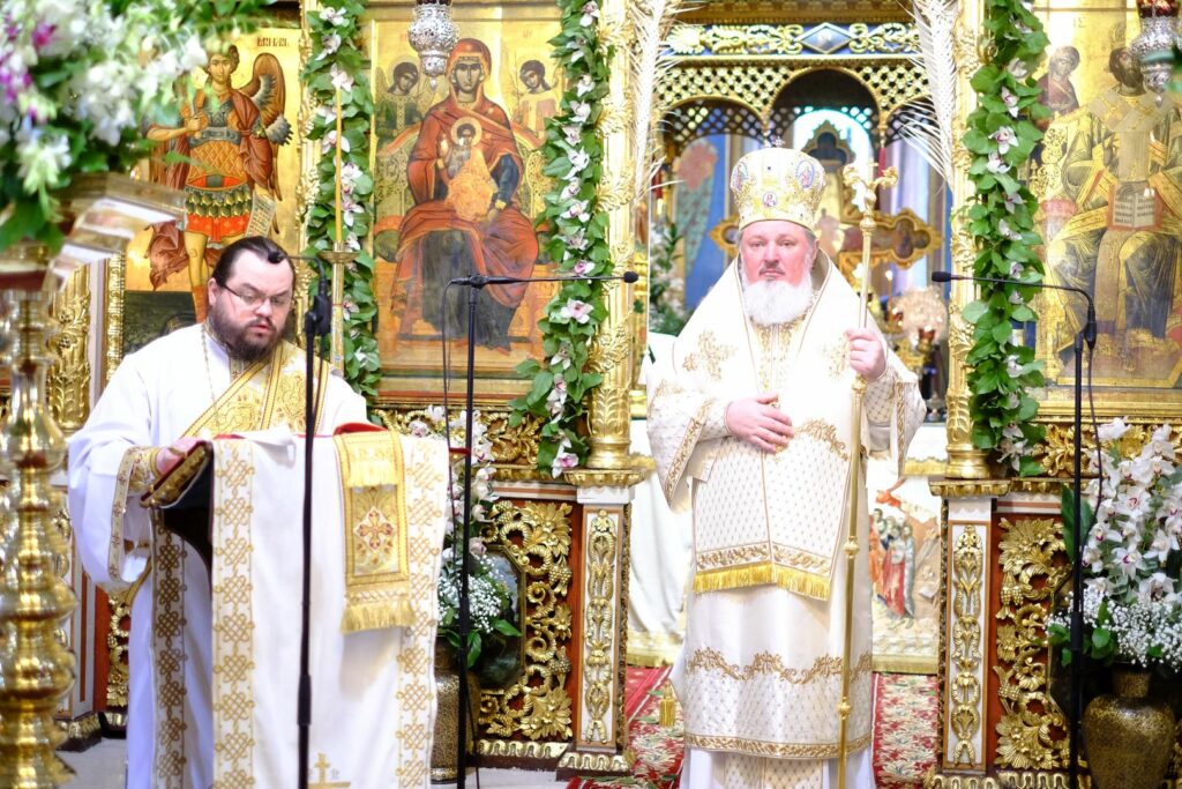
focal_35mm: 53
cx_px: 591
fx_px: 1740
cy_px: 394
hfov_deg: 37.5
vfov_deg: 25.5
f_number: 1.4
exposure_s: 1/125
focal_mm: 35
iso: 2000
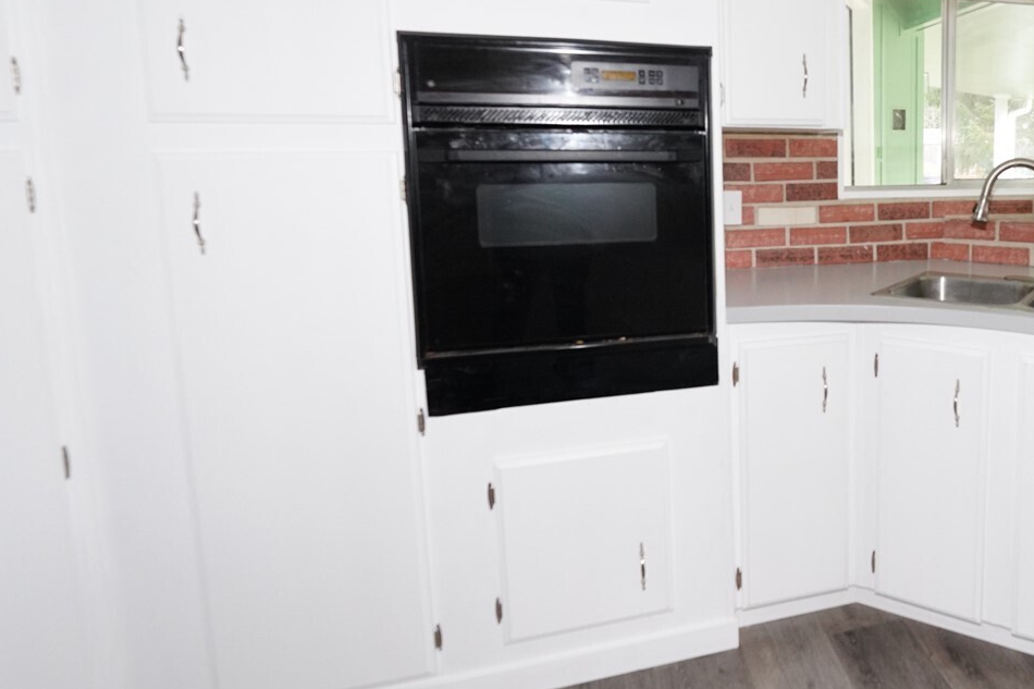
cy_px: 238
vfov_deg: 50.5
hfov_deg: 64.9
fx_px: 718
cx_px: 832
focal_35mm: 25
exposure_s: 1/500
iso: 3200
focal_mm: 14
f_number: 4
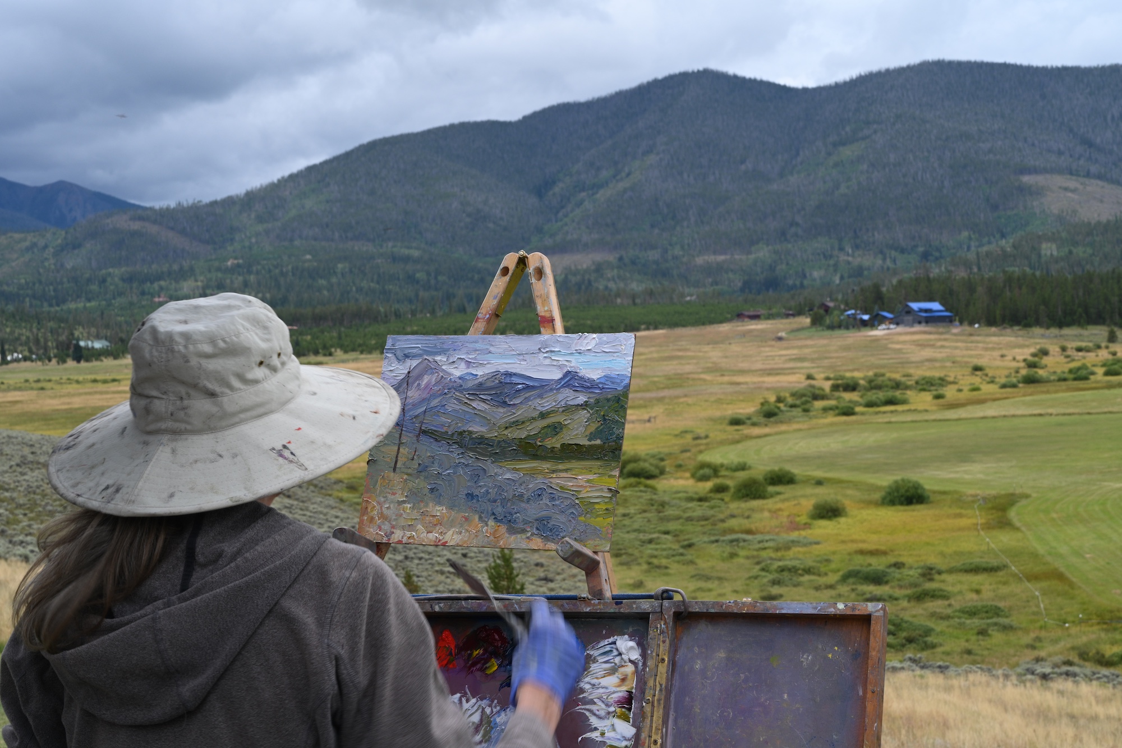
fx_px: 2181
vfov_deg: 19.5
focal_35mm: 70
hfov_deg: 28.8
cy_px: 374
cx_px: 561
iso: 200
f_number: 16
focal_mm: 70
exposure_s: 1/80
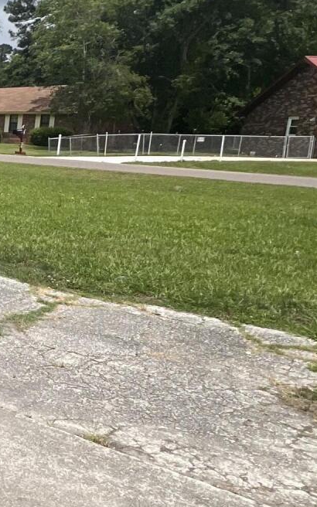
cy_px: 247
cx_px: -245
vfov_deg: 47.2
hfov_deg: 21.2
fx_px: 581
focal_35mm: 42
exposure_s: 1/2481
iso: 32
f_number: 1.8
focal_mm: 1.57
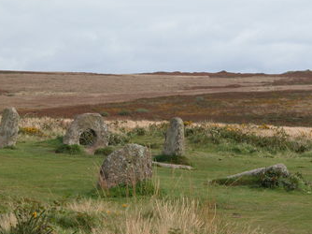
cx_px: 145
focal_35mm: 163
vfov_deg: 9.1
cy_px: 134
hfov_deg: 12.1
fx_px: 1468
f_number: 4.8
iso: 100
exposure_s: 1/330
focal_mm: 34.7
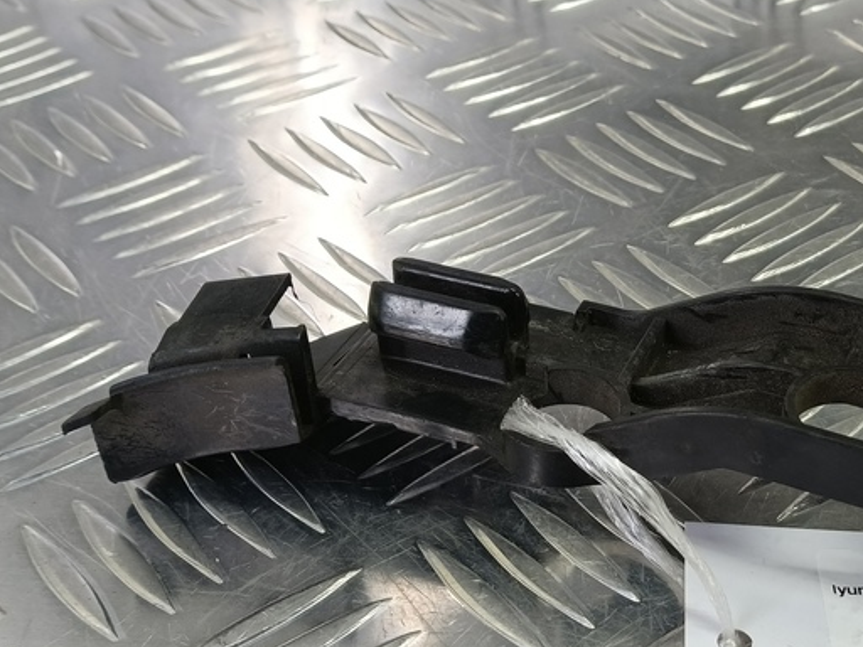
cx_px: 715
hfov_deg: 39.3
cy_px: 396
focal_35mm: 46
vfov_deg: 31.4
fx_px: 1147
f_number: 1.6
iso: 120
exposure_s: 1/50
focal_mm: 4.11
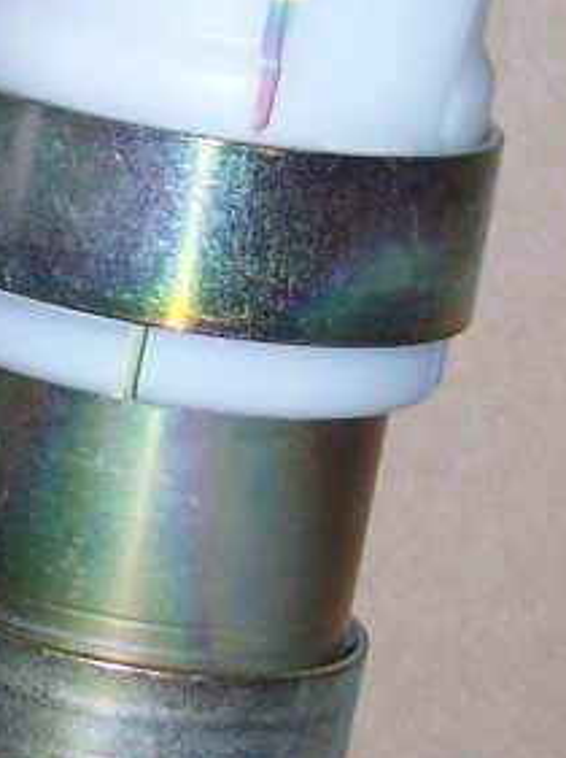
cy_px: 146
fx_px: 4611
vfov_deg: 9.4
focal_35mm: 211
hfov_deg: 6.5
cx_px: -1027
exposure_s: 1/60
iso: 125
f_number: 2.8
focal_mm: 7.8
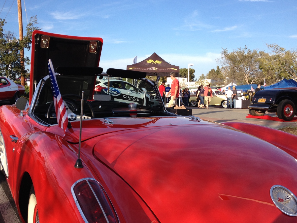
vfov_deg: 37.7
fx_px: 326
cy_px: 113
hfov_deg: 49.0
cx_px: 152
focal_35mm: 38
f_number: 2.4
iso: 50
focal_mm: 4.28
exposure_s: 1/812
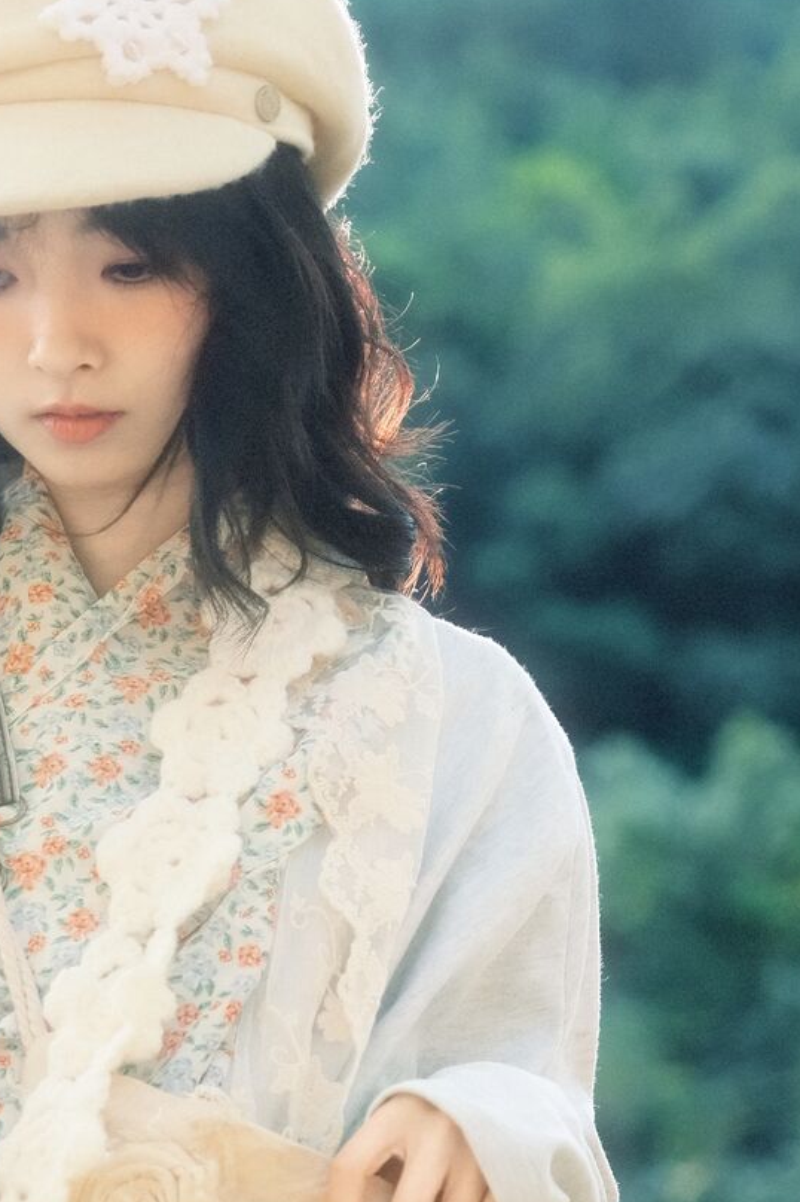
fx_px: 6171
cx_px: 278
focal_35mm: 185
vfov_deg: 11.1
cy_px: 1056
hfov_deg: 7.4
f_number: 2.8
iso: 500
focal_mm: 55
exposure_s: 1/500
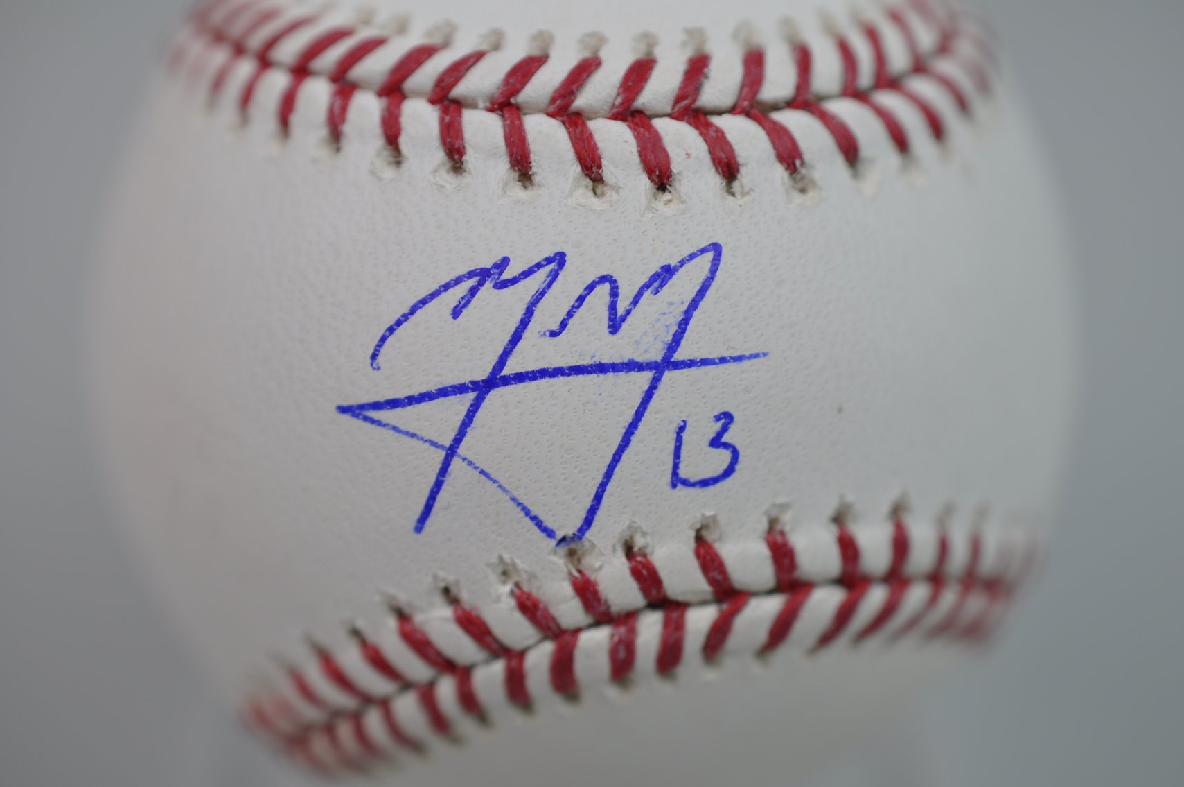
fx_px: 1971
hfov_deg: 33.4
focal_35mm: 60
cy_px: 394
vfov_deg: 22.6
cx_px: 592
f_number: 4.5
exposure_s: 1/80
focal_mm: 40
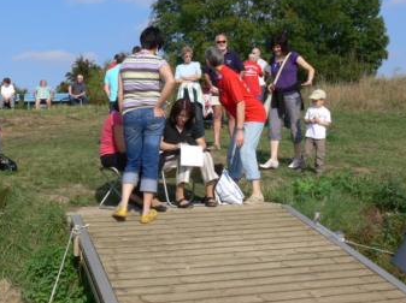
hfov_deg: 36.3
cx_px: 120
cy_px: 114
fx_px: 609
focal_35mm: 52
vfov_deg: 27.9
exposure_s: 1/320
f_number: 5.6
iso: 80
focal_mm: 7.4
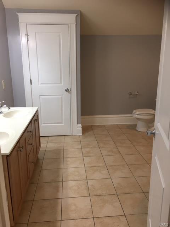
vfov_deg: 61.7
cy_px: 114
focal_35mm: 29
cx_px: 85
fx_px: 190
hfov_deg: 48.2
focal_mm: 4.15
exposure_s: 1/30
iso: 64
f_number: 2.2
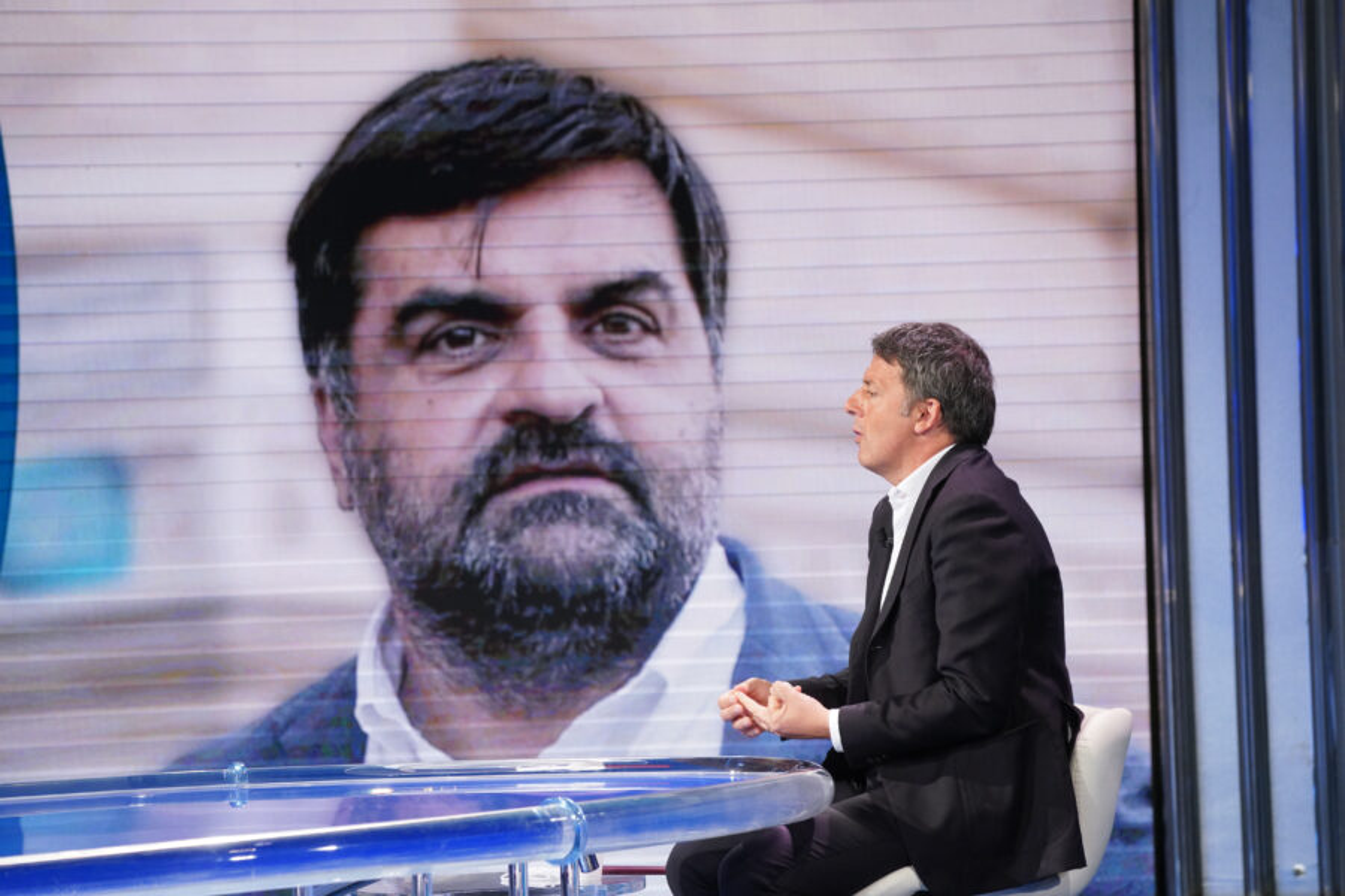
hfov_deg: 12.5
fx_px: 6127
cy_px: 448
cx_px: 672
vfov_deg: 8.4
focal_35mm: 164
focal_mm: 164
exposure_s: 1/250
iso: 4000
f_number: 5.6
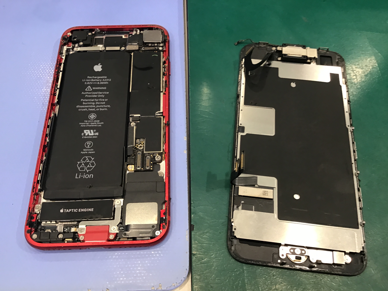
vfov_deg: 45.4
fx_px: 347
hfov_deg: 58.4
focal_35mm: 31
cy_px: 146
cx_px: 194
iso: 64
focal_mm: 3.3
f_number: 2.4
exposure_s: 1/30
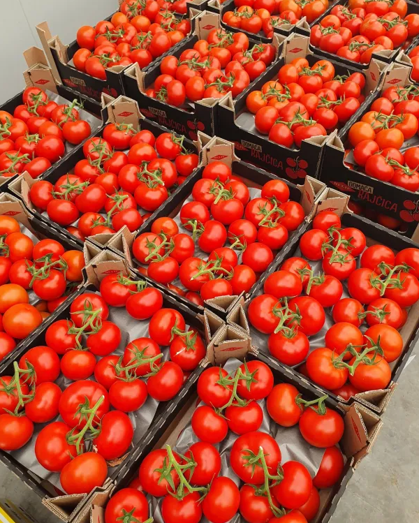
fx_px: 434
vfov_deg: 62.2
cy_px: 266
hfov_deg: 51.6
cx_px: 214
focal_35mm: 28
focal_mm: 4.32
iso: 50
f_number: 2.4
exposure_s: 1/171
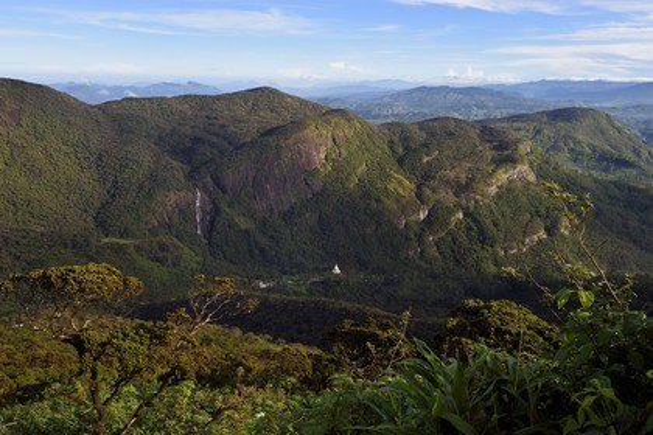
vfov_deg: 45.0
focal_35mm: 29
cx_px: 326
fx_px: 526
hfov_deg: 63.7
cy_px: 218
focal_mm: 29
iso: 200
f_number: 10
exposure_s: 1/160
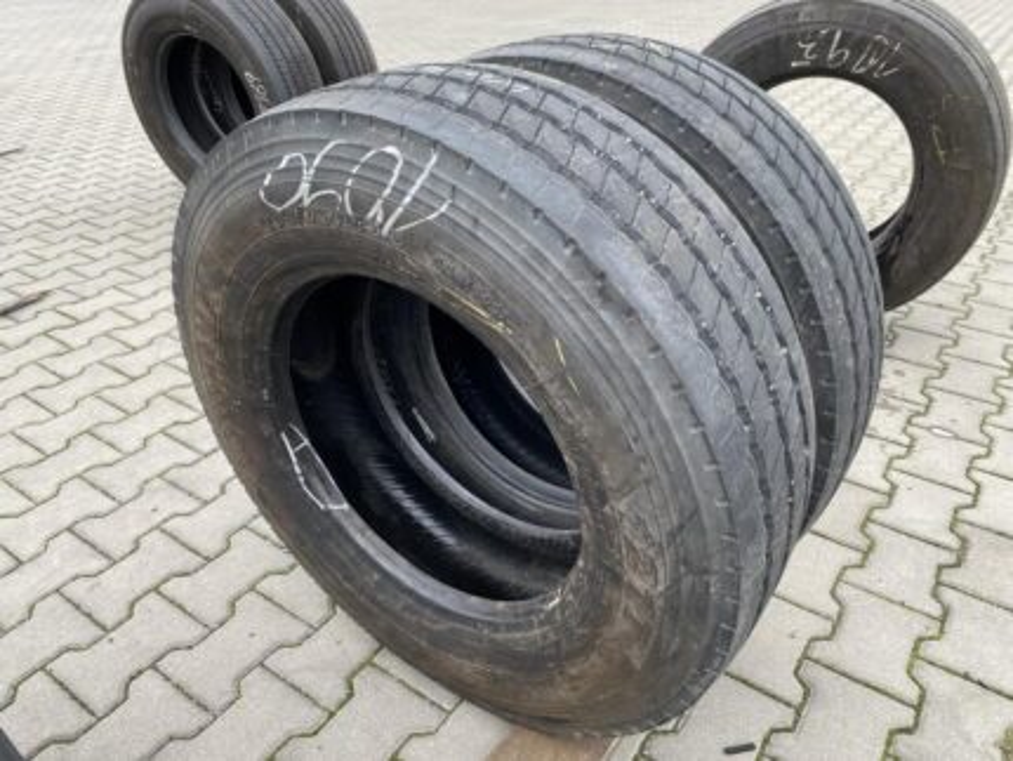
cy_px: 380
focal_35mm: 26
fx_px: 761
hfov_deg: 67.3
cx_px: 506
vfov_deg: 53.1
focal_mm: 4.25
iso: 32
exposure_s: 1/122
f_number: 1.8
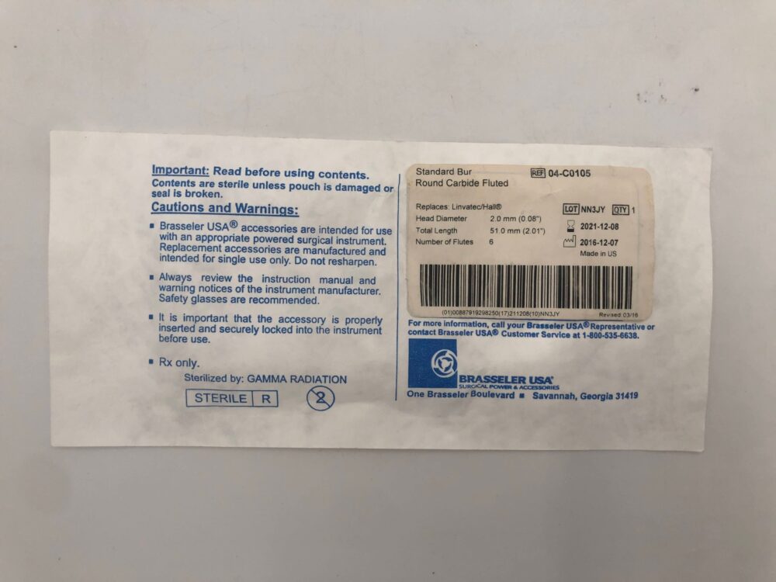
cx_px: 388
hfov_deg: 63.4
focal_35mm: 28
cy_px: 291
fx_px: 628
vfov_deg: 49.7
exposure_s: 1/120
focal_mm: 3.99
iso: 40
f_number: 1.8
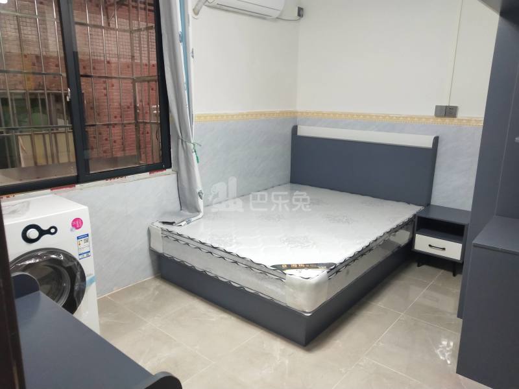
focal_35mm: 30
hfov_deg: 60.0
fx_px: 450
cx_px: 260
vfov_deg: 46.8
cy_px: 194
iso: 155
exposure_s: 1/50
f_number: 1.8
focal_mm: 3.95
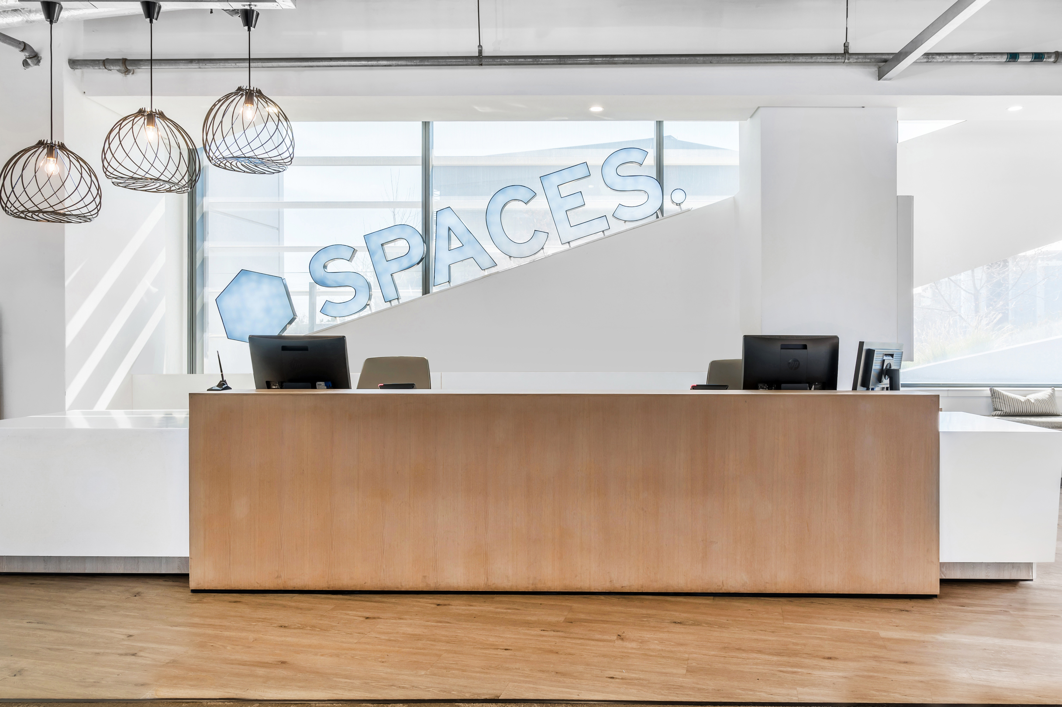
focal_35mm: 24
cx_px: 531
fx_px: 722
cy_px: 354
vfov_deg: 52.1
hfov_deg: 72.6
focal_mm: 24.5
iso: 200
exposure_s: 1/60
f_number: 8
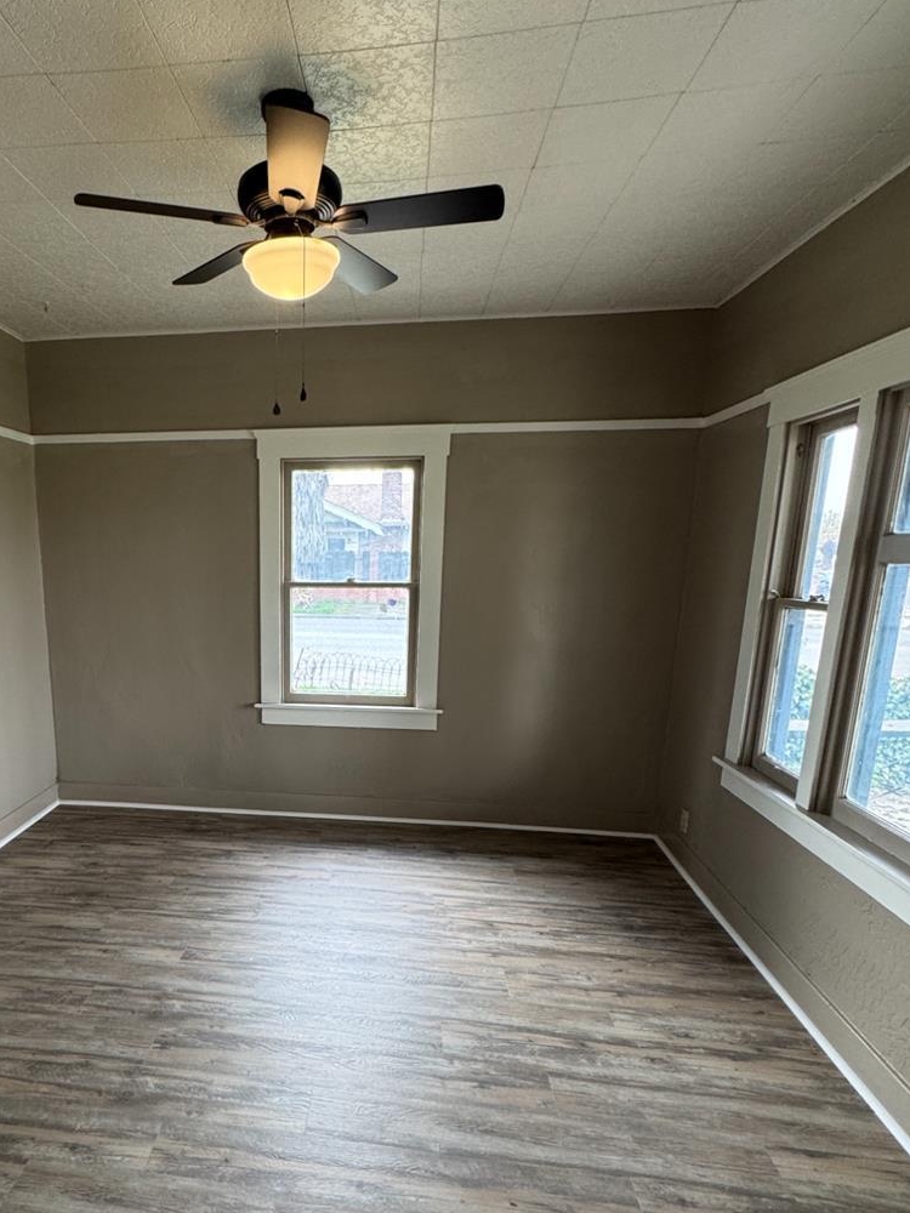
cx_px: 288
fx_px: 736
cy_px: 707
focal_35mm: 21
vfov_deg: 78.4
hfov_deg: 61.6
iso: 160
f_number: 2.2
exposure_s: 1/120
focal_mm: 2.22
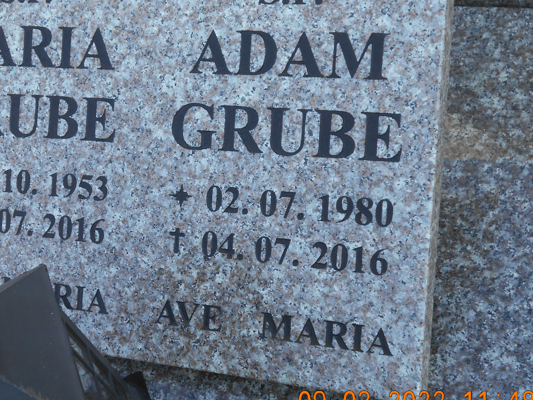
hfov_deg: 26.2
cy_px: 166
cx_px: 170
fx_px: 1139
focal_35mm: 74
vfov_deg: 19.9
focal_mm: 8.8
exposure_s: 1/160
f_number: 4.5
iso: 80
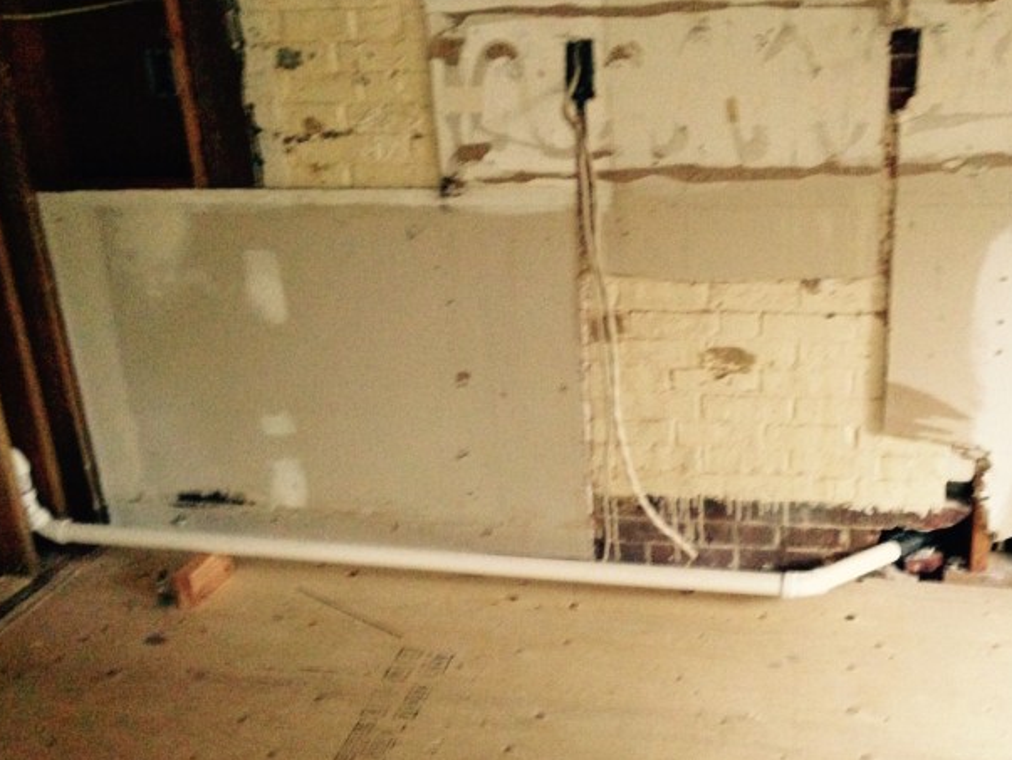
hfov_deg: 44.5
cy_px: 445
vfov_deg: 34.3
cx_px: 619
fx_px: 1229
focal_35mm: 42
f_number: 2.4
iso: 640
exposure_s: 1/15
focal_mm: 4.12
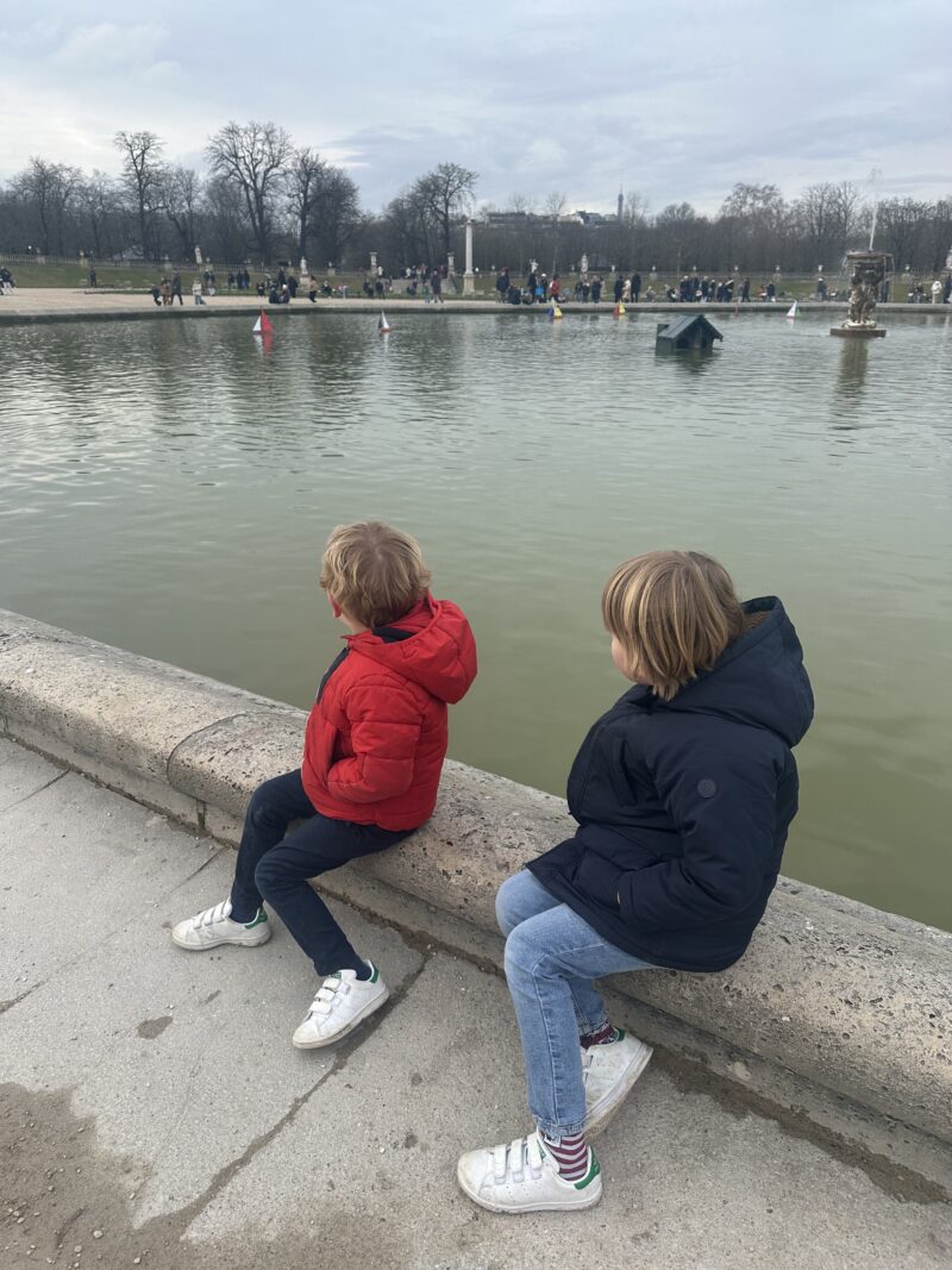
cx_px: 476
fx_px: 880
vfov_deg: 71.6
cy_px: 635
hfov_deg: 56.8
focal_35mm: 24
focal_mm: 6.86
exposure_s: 1/1144
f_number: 1.78
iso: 80
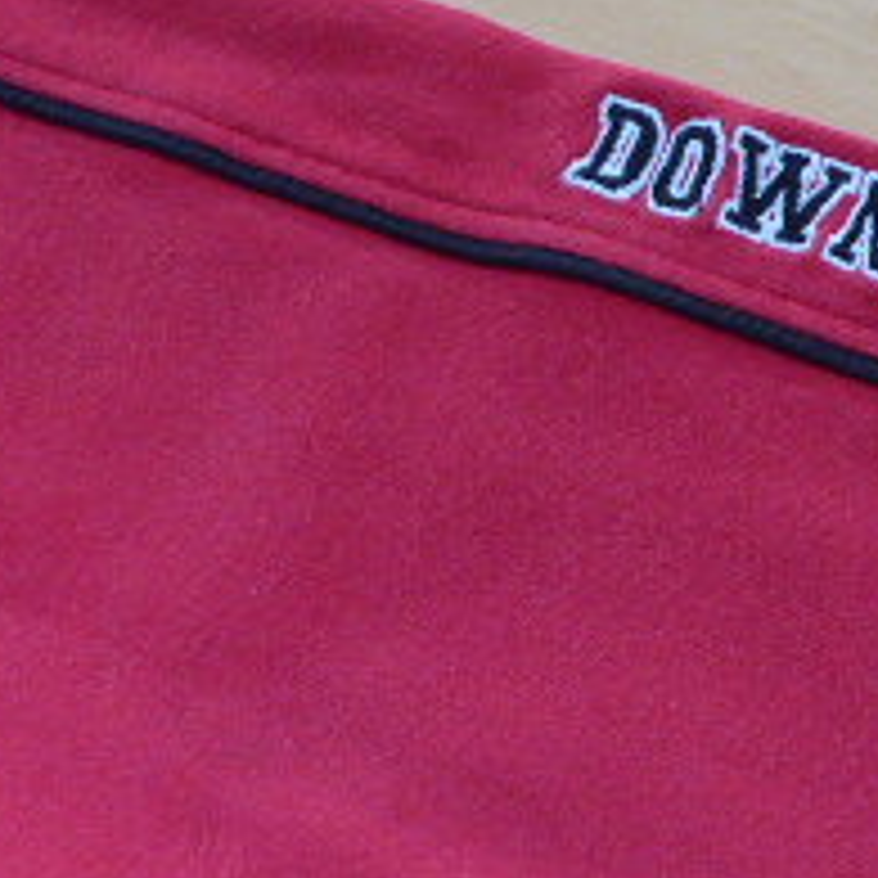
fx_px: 2410
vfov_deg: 20.6
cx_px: 653
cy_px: 414
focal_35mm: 84
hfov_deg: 20.5
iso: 400
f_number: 3.5
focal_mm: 5
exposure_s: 1/50
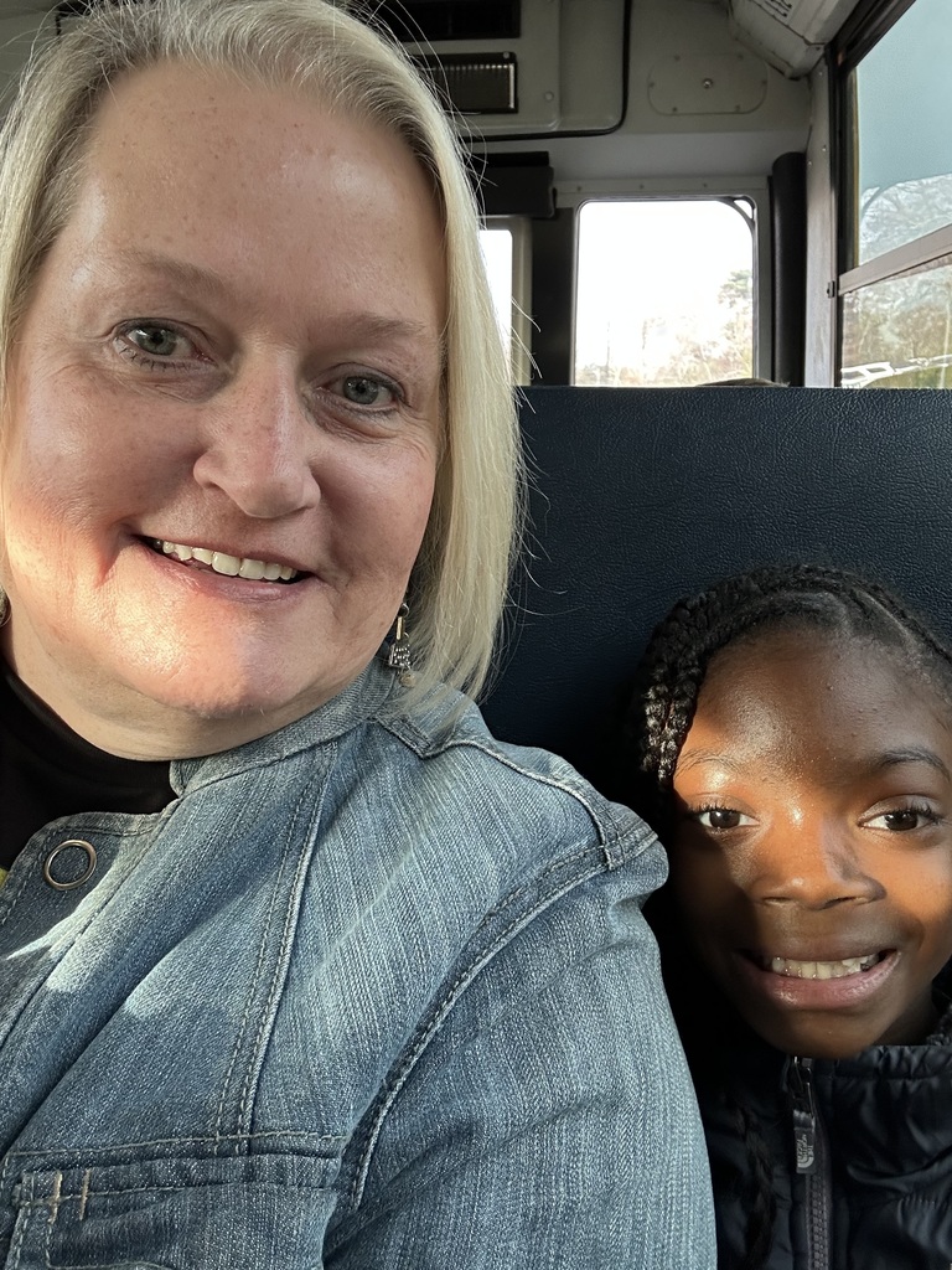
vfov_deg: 60.0
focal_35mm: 30
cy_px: 635
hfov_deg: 46.8
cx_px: 476
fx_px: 1100
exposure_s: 1/60
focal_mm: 2.69
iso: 80
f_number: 1.9
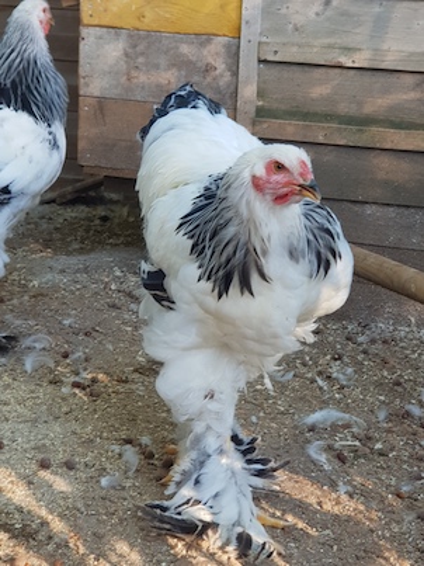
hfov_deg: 53.0
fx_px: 425
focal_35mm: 26
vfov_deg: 67.3
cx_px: 212
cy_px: 283
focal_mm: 6
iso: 40
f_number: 2.4
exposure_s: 1/30
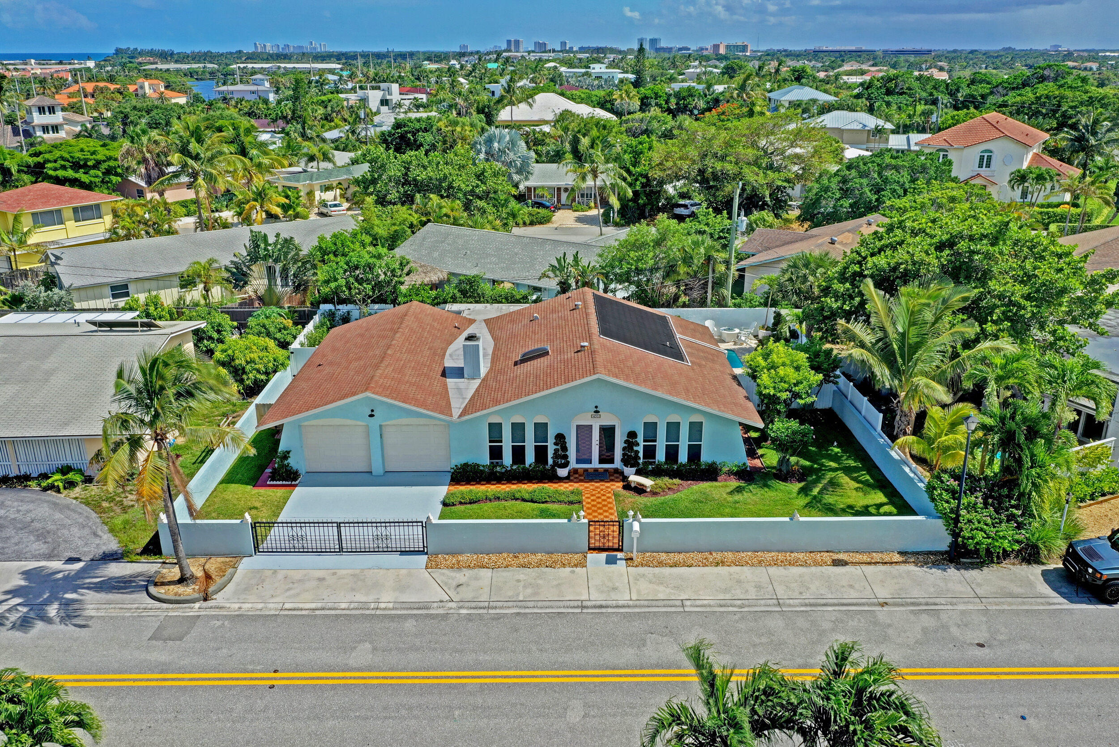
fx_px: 870
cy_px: 374
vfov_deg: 46.4
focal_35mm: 28
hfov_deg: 65.5
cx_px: 560
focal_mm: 10.3
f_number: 6.3
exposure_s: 1/640
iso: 100
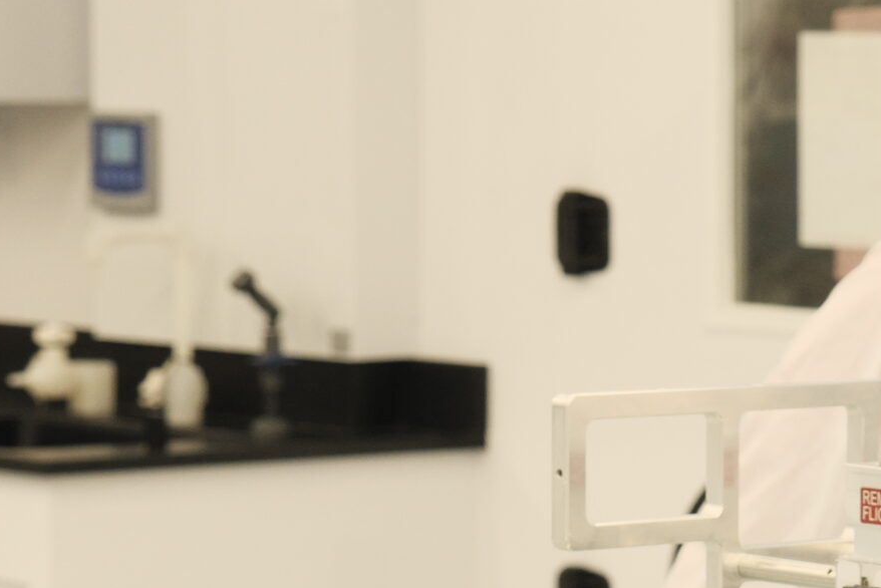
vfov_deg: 7.9
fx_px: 4210
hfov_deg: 11.8
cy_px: 646
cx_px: 969
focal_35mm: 172
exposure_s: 1/125
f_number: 5
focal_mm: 39.3
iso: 1600
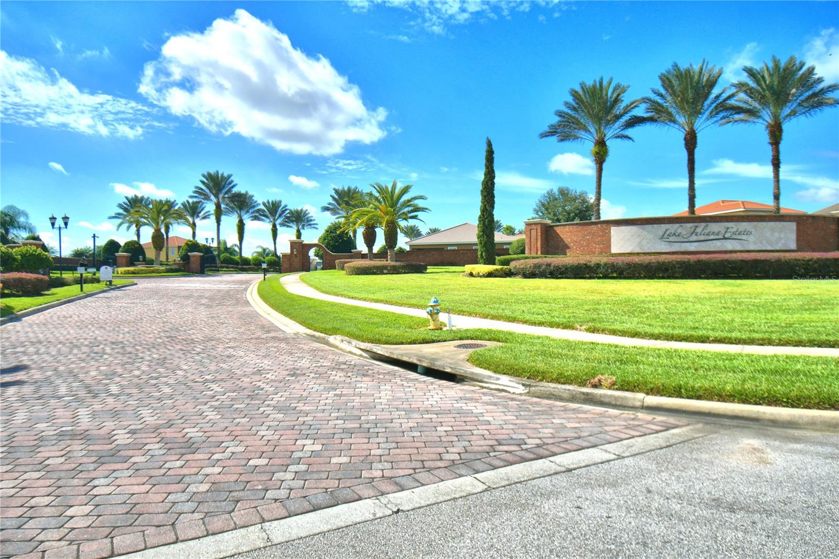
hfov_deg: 78.6
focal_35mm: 22
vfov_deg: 57.2
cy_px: 280
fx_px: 513
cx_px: 420
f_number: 5.3
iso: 100
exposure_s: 1/1600
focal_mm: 15
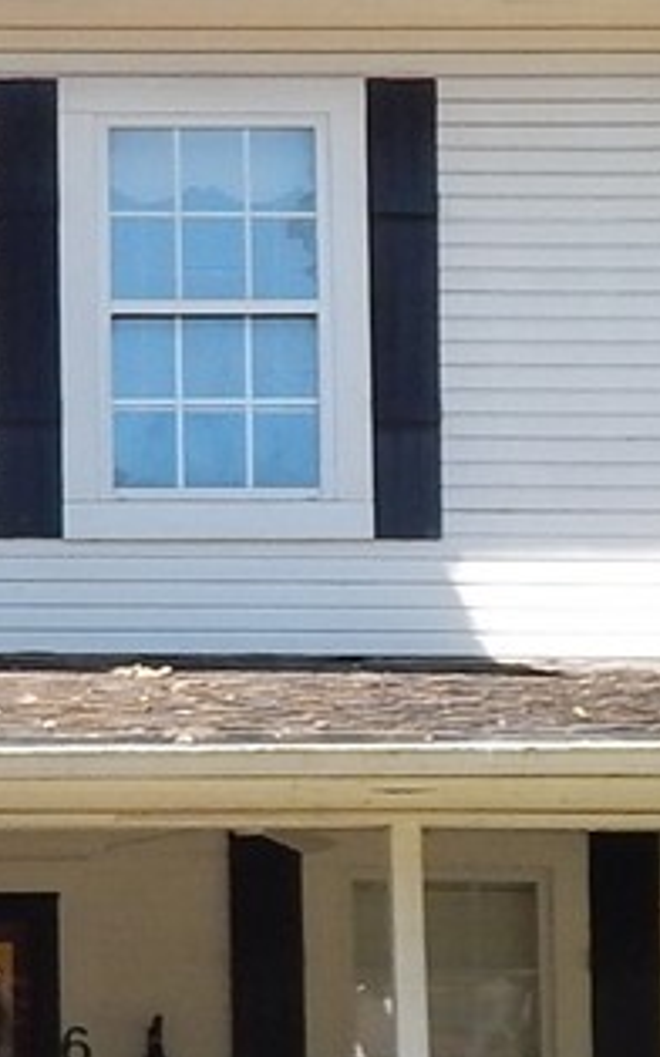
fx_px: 4292
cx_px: -505
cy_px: 966
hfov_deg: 8.5
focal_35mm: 149
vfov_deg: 13.9
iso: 125
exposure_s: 1/400
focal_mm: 4
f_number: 3
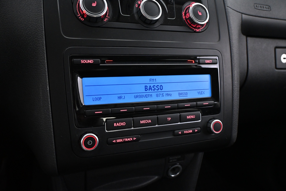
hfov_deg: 64.6
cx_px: 143
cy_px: 96
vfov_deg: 45.7
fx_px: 226
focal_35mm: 28
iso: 3600
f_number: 3.8
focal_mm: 19
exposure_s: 1/30
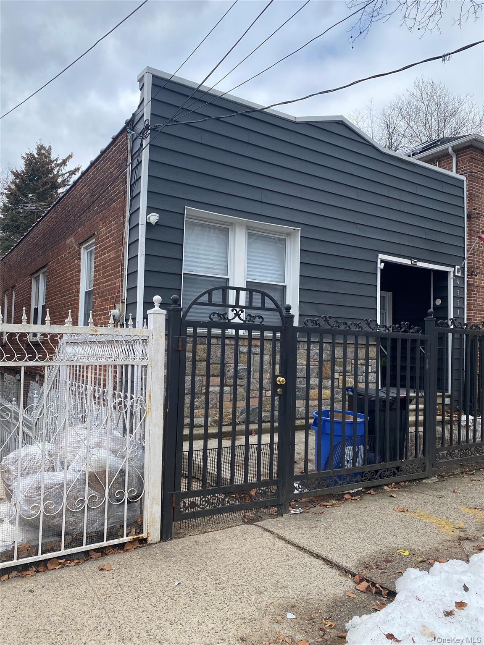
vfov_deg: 67.3
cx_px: 242
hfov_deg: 53.1
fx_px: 485
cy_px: 322
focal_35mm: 26
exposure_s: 1/1147
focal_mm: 4.25
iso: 32
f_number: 1.8
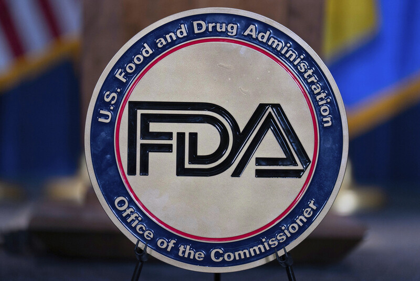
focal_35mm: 200
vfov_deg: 6.9
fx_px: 2334
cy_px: 140
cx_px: 210
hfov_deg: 10.3
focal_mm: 200
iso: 1250
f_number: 2.8
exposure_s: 1/500
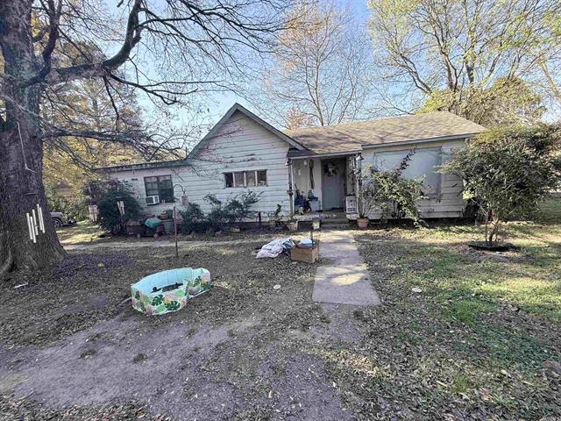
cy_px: 210
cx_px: 280
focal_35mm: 14
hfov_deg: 102.1
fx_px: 227
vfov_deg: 85.7
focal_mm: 2.22
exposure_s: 1/137
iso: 64
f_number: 2.2
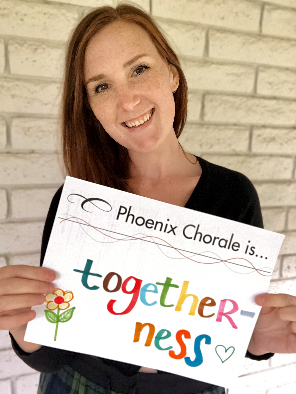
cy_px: 197
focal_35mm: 32
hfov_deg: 44.2
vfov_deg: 56.8
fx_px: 364
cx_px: 148
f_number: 2.2
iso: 160
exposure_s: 1/20
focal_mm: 2.87
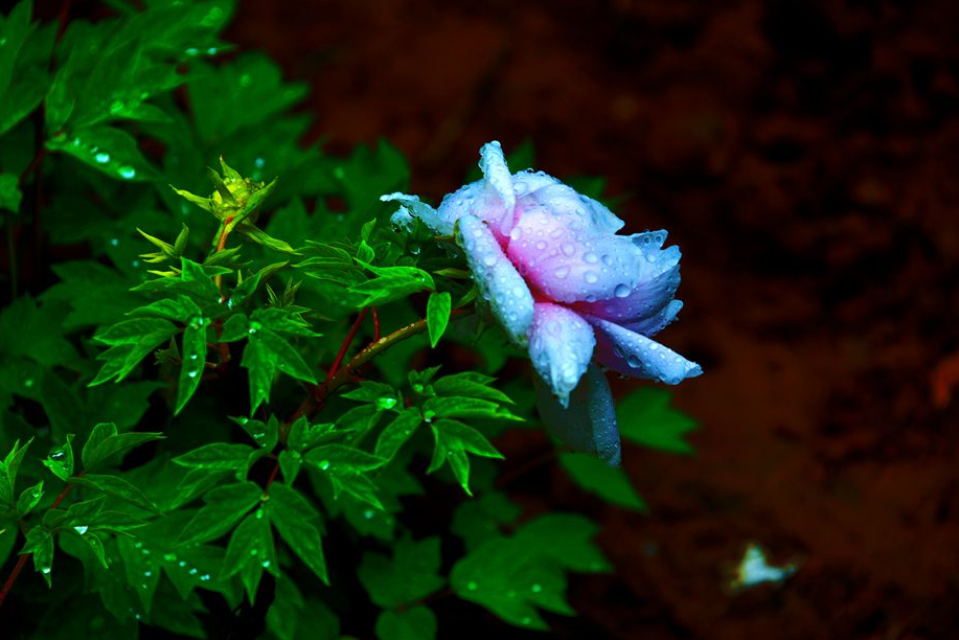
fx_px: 8180
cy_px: 317
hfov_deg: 6.7
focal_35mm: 307
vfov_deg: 4.5
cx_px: 471
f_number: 7.1
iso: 280
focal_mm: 300
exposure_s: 1/125
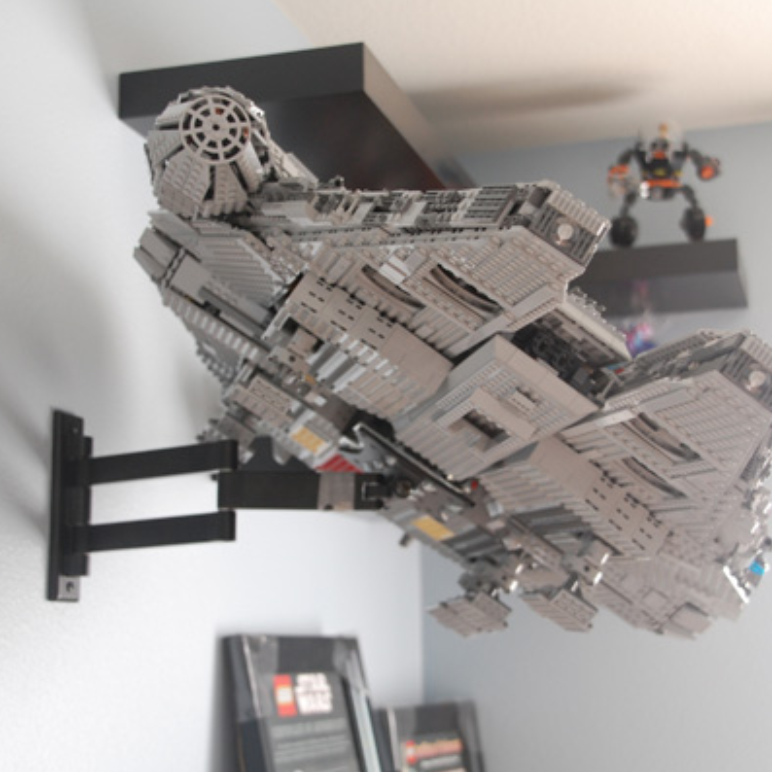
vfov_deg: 29.6
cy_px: 385
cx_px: 385
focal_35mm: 58
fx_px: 1463
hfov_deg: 29.6
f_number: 4.5
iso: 400
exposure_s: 1/50
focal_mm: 30
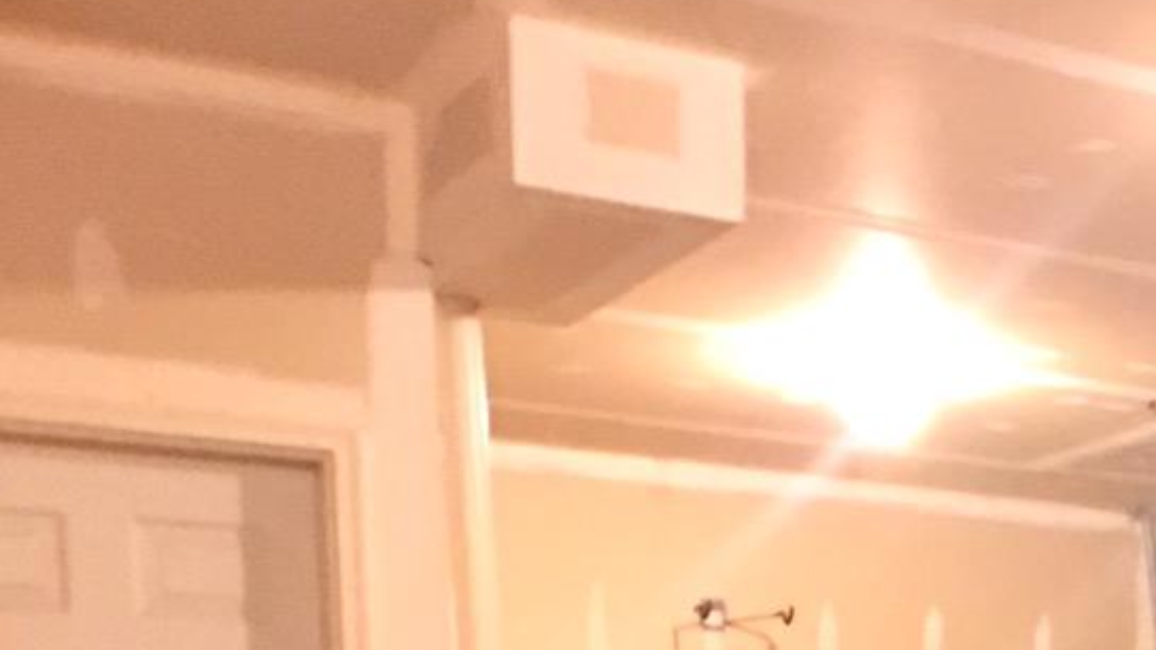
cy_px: 1262
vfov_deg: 9.6
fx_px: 3648
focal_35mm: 119
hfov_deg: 16.3
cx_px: 1768
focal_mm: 4.15
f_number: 2.2
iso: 80
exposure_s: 1/4
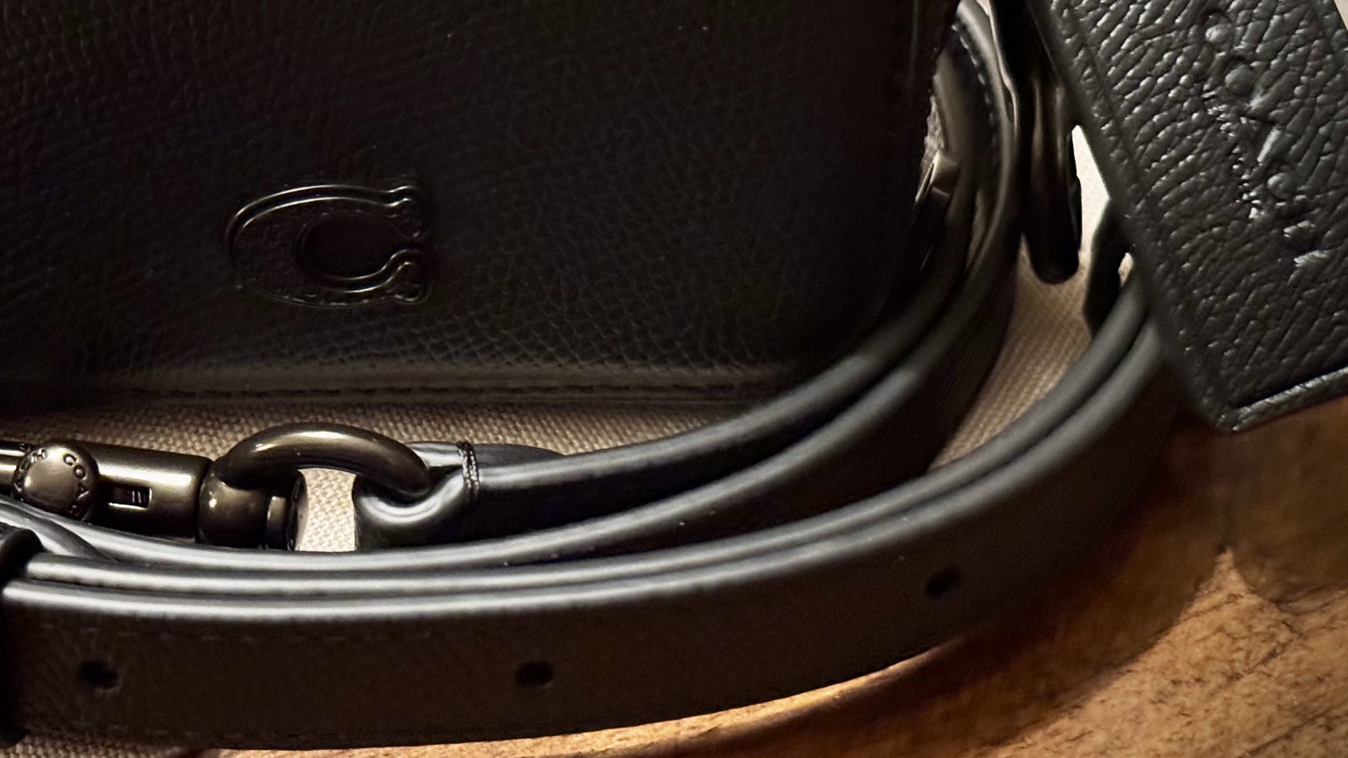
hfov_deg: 25.1
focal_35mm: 84
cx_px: 428
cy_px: 112
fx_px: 3003
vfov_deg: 14.3
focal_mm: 6.76
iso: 800
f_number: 1.78
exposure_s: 1/24
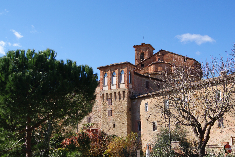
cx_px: 122
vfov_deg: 29.9
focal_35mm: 45
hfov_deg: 43.6
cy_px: 67
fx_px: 294
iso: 100
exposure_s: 1/100
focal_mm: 26
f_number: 11
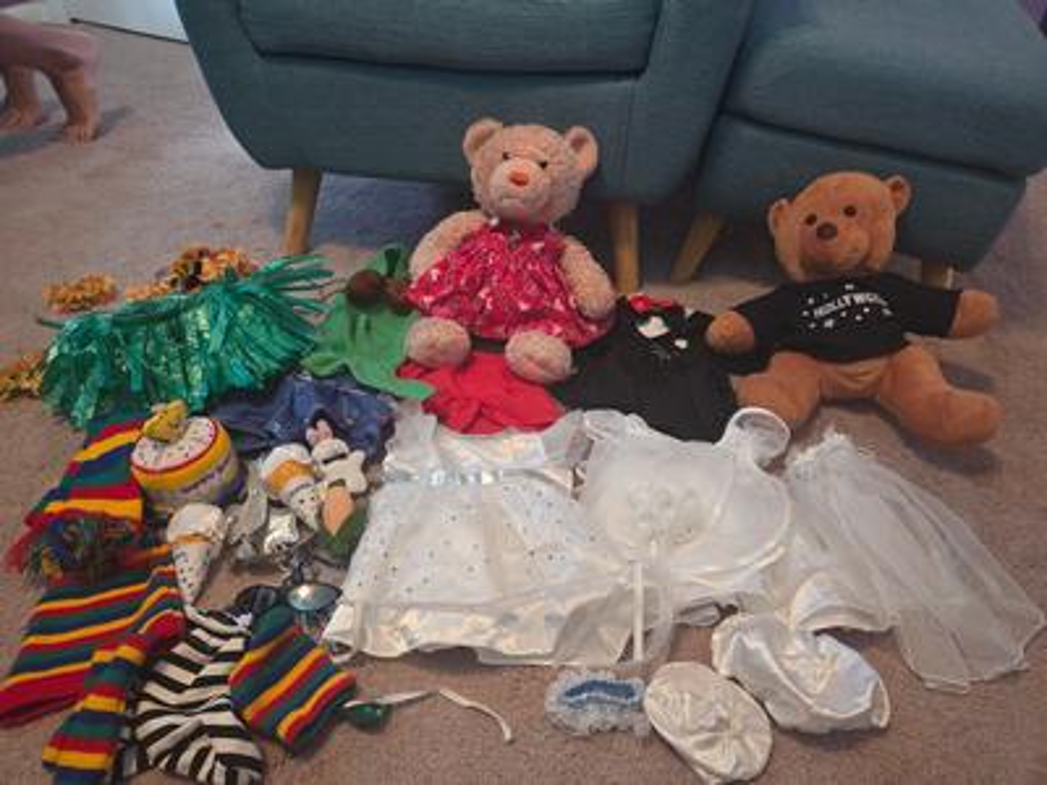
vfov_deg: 58.9
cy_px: 392
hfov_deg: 73.9
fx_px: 696
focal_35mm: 23
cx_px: 524
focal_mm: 5.4
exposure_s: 1/120
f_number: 1.8
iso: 1600
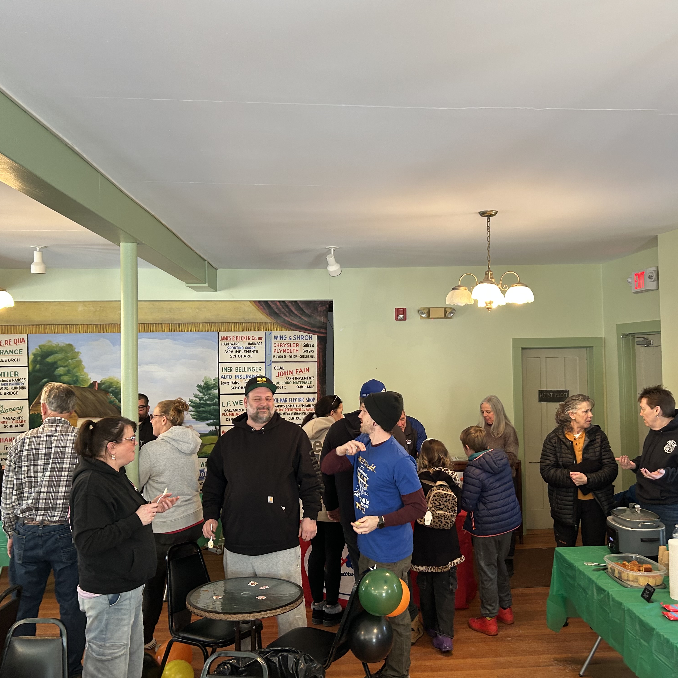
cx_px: 367
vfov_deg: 52.5
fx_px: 687
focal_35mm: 31
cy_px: 338
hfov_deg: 52.5
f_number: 1.5
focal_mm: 5.7
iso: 125
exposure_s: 1/60
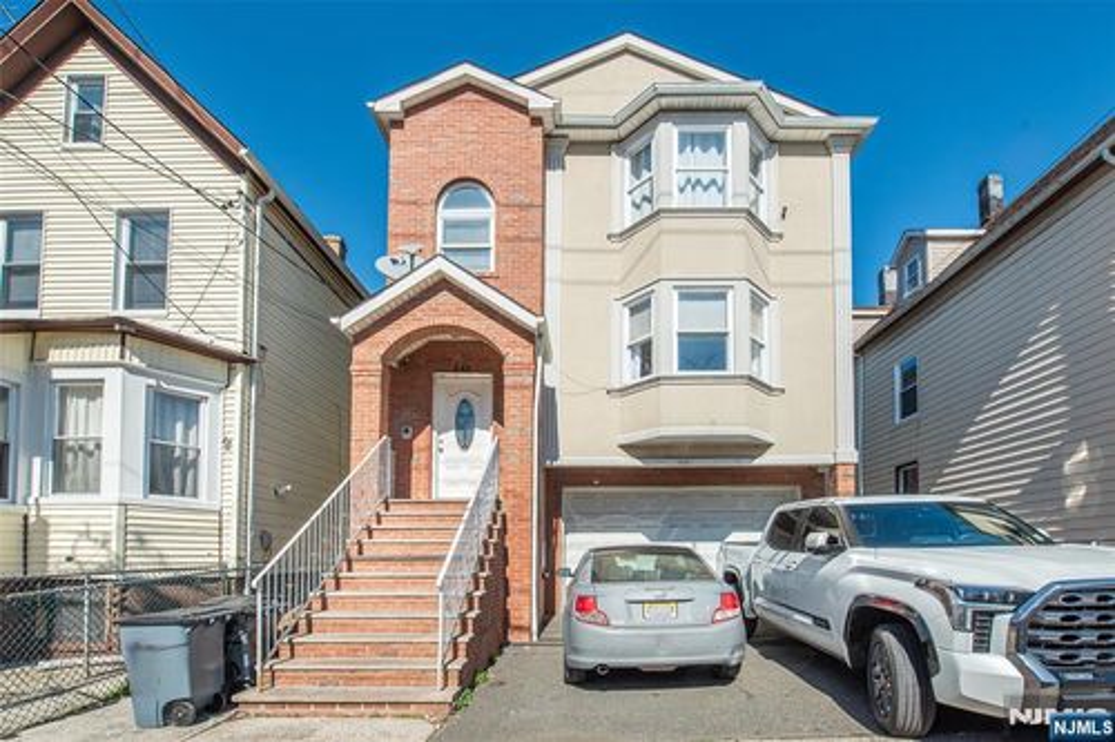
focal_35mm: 14
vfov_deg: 81.2
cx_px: 558
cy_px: 371
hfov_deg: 104.3
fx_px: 433
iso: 200
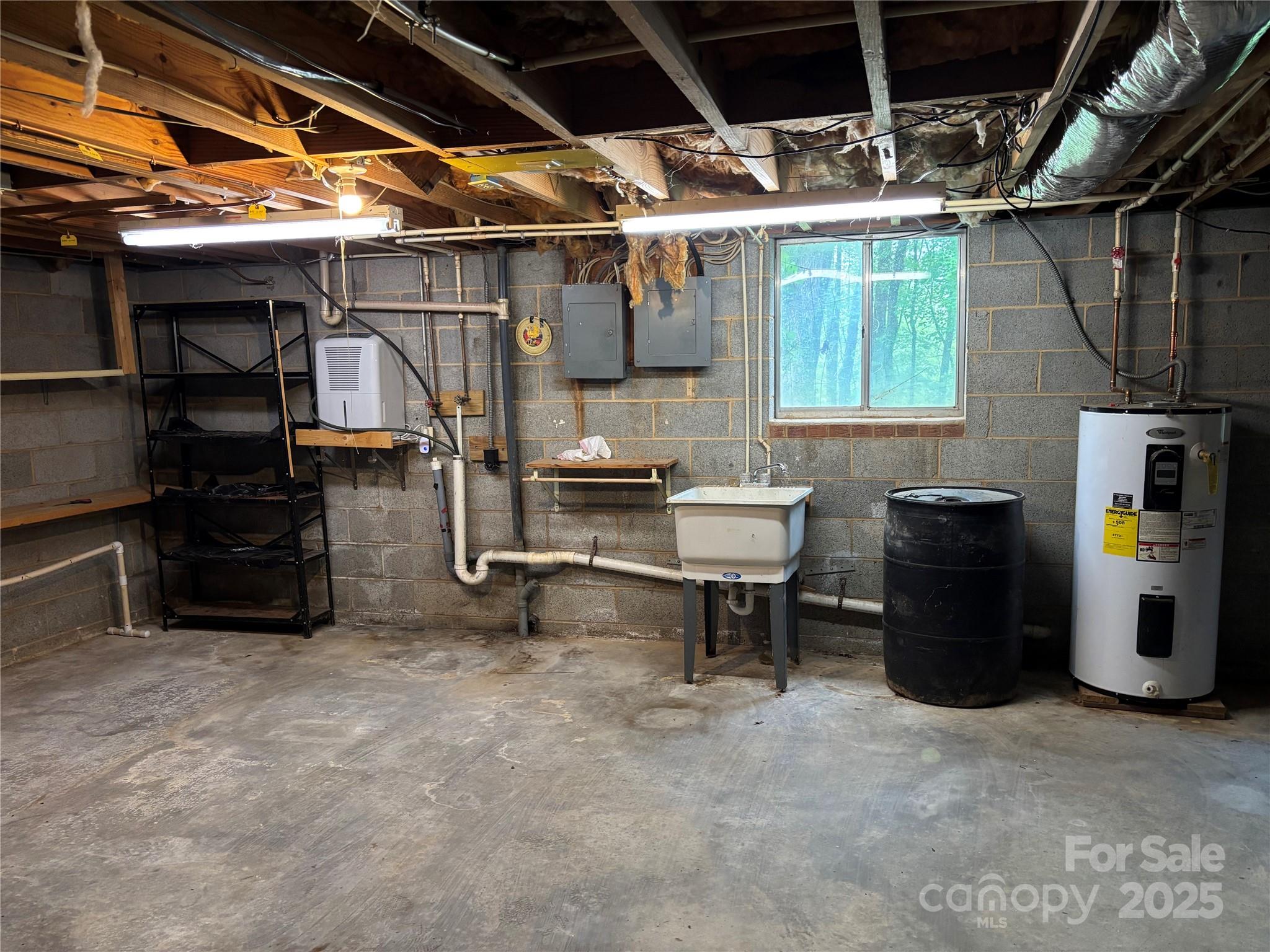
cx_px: 635
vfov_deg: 53.1
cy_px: 476
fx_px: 954
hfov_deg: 67.3
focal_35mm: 26
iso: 200
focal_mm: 5.96
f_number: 1.6
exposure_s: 1/60
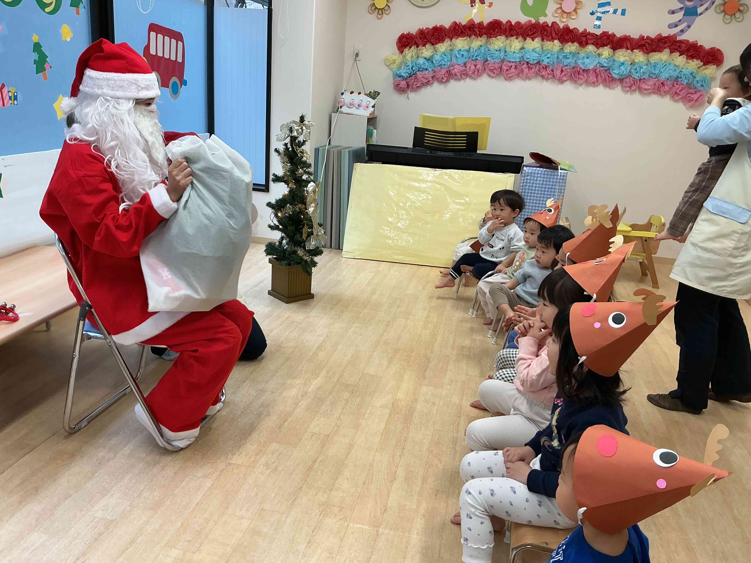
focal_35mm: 29
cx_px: 376
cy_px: 282
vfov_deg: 48.2
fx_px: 629
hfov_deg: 61.7
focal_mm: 3
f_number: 1.8
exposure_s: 1/120
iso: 50
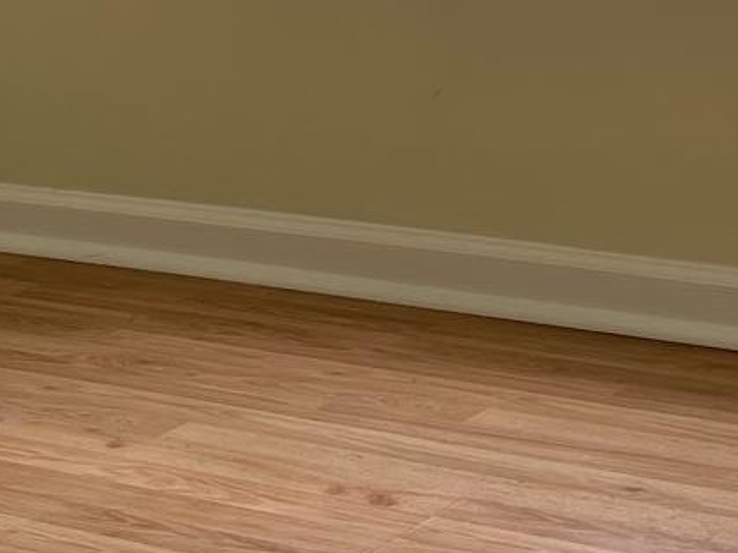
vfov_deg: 11.2
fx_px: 2707
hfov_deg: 15.5
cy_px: -254
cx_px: 247
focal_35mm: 127
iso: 40
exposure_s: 1/121
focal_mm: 5.1
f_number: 1.6
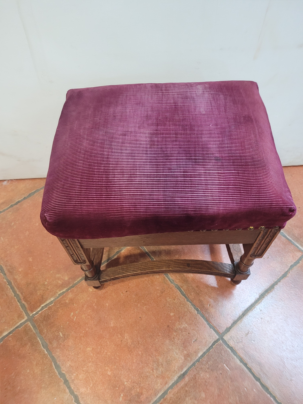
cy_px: 202
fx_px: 303
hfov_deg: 53.1
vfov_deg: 67.3
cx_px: 152
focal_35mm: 26
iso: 500
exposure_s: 1/50
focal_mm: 5.4
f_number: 1.8
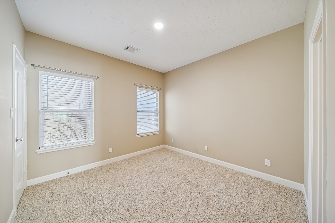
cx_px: 168
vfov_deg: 90.0
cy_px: 112
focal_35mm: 12
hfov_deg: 112.6
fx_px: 112
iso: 640
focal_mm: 12
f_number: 8
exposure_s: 1/20
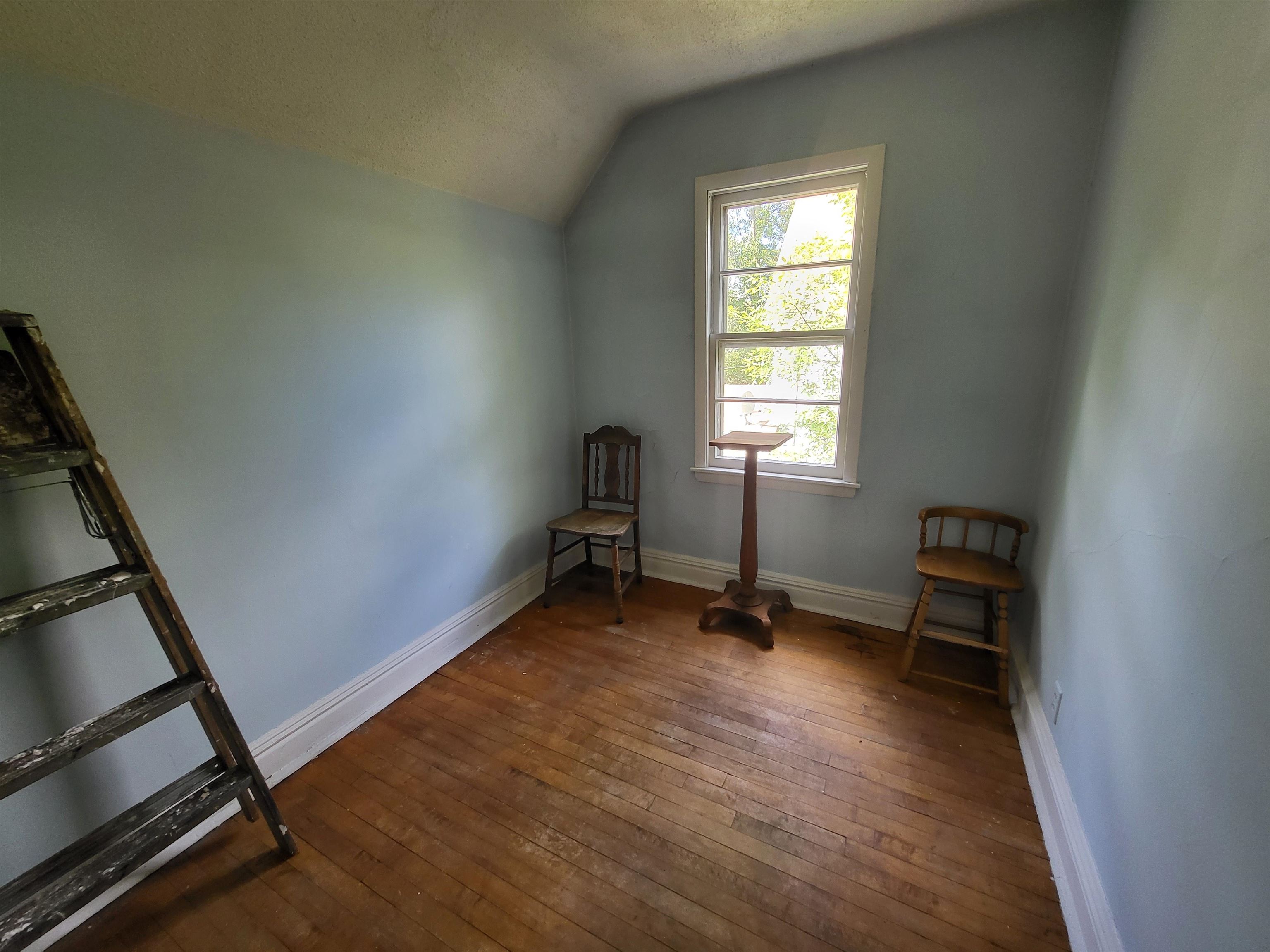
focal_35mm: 13
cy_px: 476
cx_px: 635
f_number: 2.2
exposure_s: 1/60
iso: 160
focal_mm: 1.74
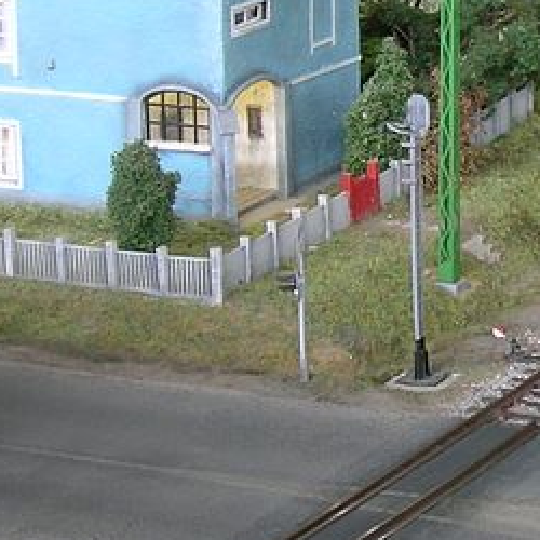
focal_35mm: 141
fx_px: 2489
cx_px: 851
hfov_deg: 11.8
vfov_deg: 12.3
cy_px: 48
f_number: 6.2
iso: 50
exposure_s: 1/3.5
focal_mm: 8
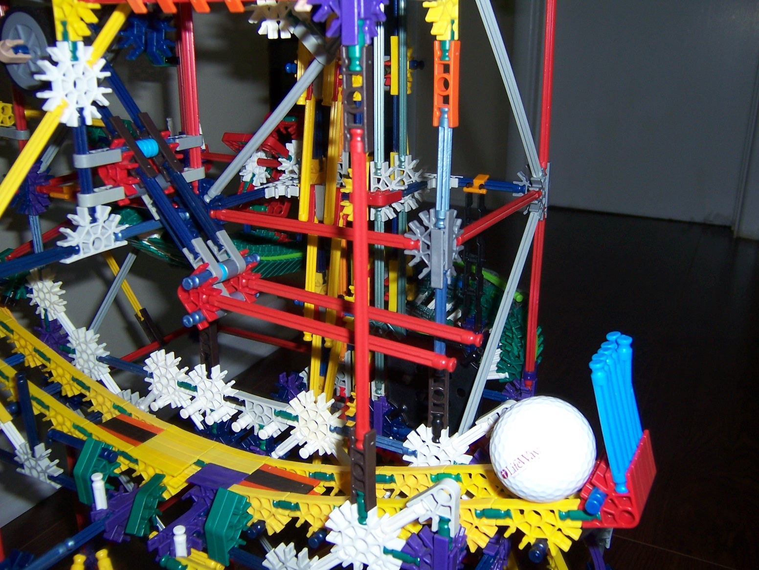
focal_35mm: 33
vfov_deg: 42.9
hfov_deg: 55.4
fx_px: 724
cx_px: 380
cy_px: 285
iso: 80
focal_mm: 5.5
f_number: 2.8
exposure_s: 1/60
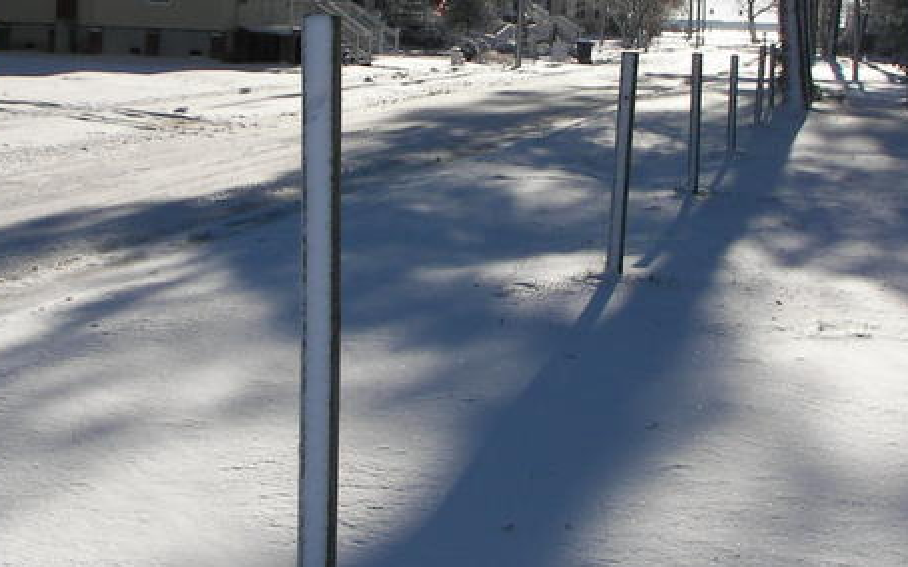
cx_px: 421
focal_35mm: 69
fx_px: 1707
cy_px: 40
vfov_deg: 18.5
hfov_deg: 29.8
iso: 50
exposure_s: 1/500
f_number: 5.6
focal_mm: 6.1
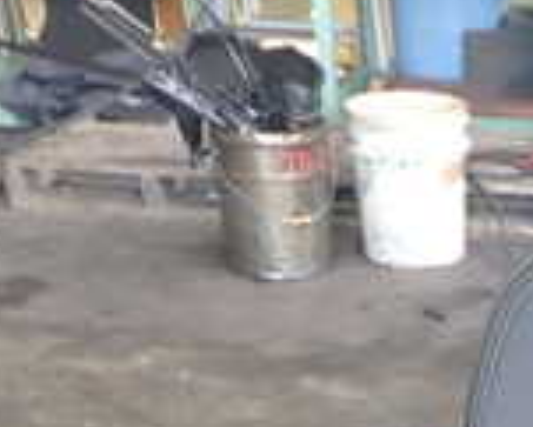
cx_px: 692
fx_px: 1531
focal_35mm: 97
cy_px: 709
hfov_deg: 18.4
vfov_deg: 14.4
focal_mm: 4.5
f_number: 2
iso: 200
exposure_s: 1/30
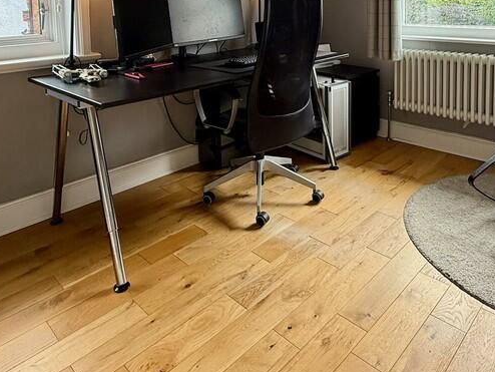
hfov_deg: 61.5
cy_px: 25
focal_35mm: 29
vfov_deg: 43.3
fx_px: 415
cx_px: 276
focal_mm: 2.22
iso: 125
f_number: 2.2
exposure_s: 1/99
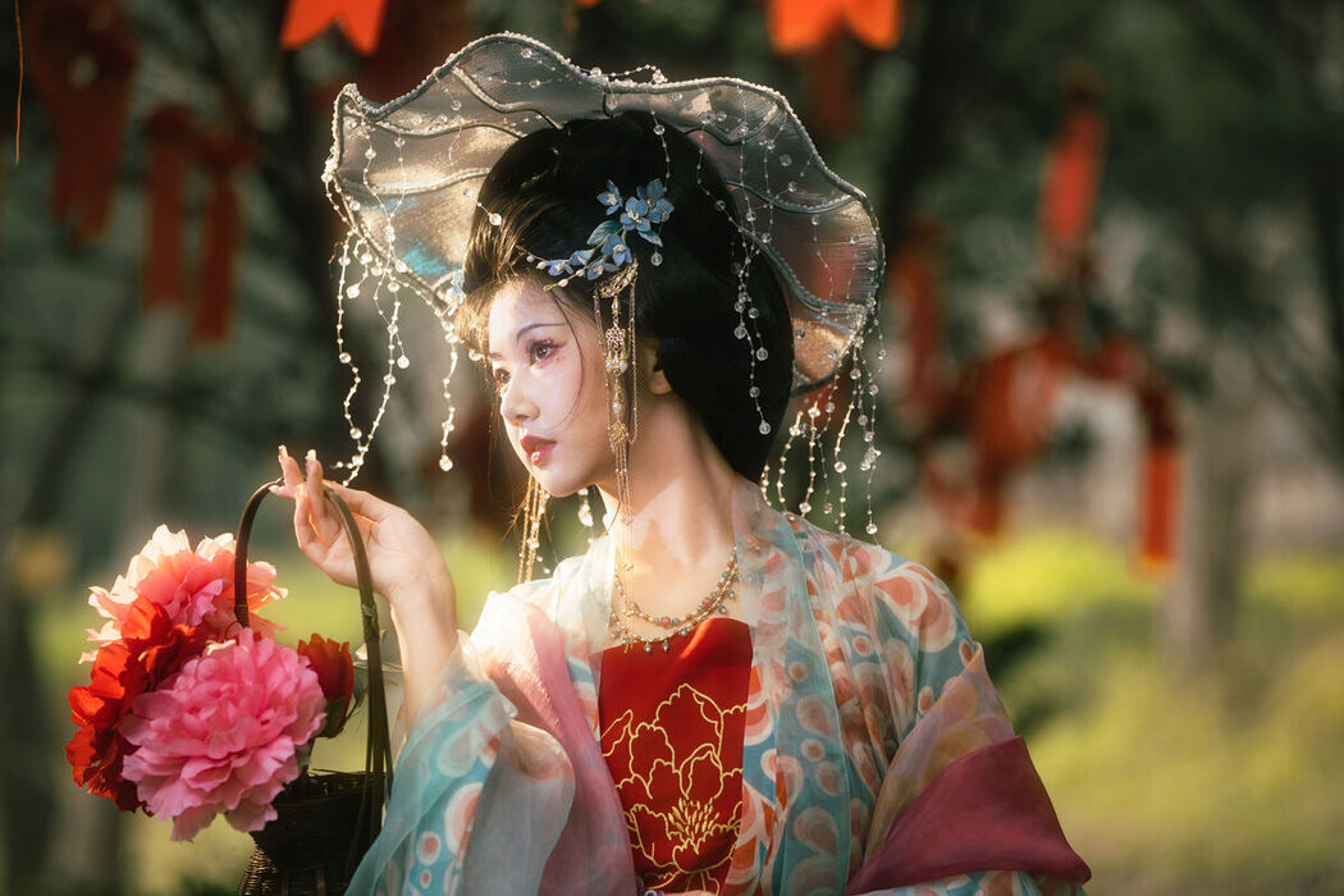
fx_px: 5973
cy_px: 448
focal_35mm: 160
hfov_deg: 12.8
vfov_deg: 8.6
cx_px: 672
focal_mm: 160
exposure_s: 1/500
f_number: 2.8
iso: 320
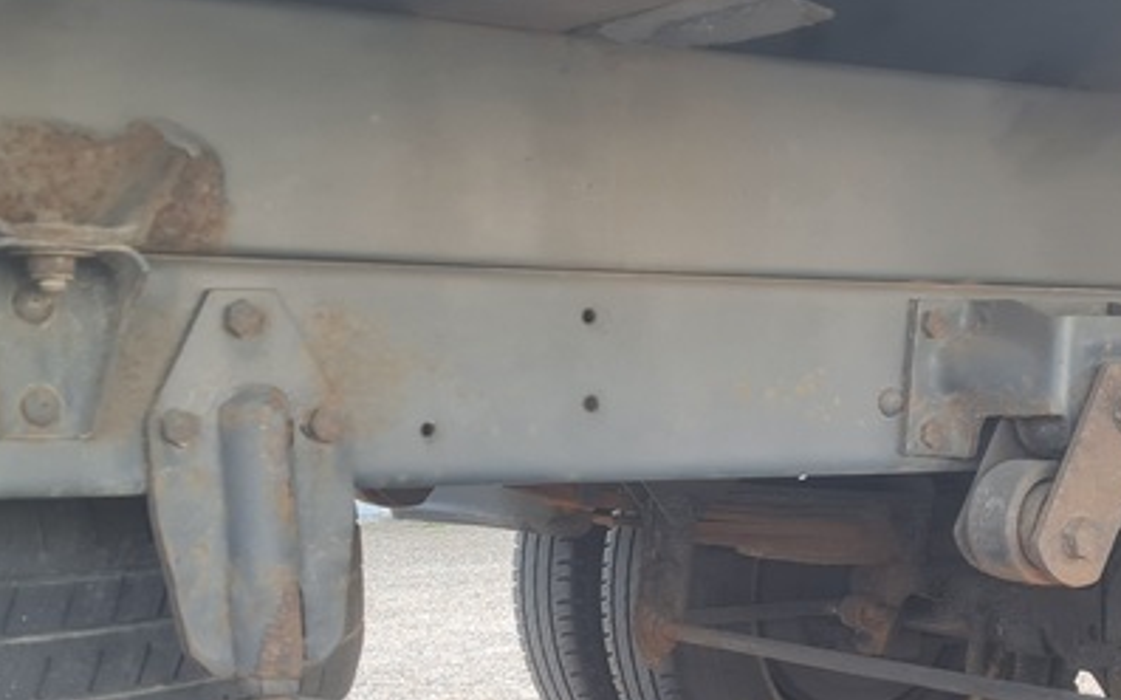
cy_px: 821
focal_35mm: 70
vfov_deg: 17.8
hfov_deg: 28.9
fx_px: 2138
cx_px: 864
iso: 50
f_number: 1.8
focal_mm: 5.4
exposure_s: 1/100
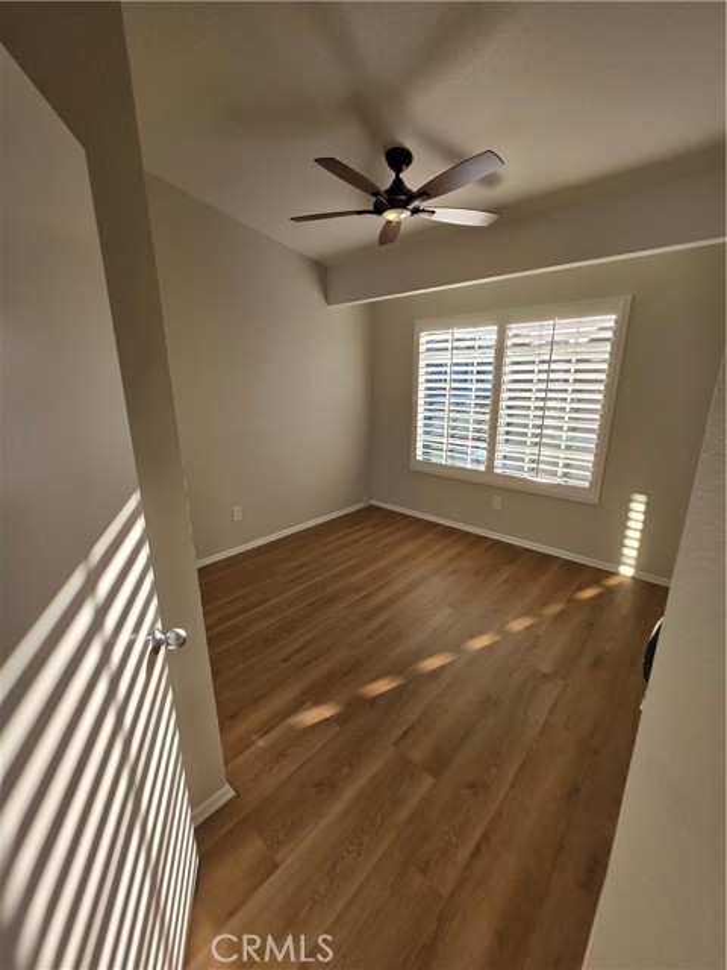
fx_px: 364
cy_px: 485
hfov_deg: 89.9
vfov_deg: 106.2
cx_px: 364
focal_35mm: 13
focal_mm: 2.2
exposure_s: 1/371
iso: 40
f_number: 1.9
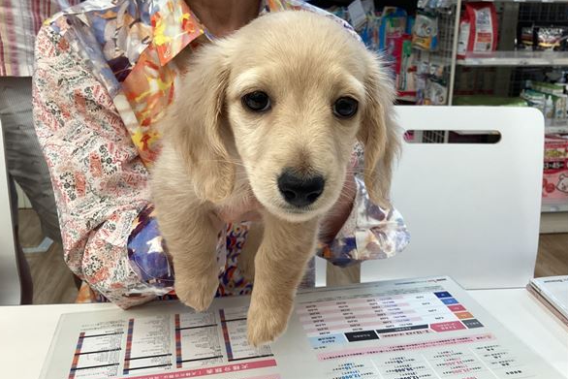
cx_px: 283
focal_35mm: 33
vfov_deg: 40.0
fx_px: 521
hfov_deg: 57.2
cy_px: 183
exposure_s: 1/60
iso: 80
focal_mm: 3.3
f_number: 2.4
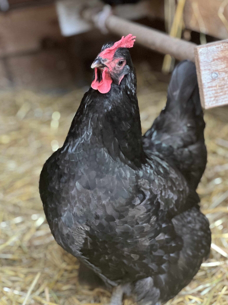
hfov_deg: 17.4
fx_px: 747
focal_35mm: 85
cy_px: 160
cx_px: 121
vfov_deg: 23.0
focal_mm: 9
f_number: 2.8
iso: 400
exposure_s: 1/24
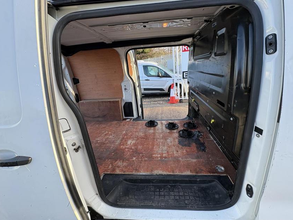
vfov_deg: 81.7
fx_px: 127
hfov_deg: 98.1
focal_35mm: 15
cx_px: 154
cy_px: 107
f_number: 2.2
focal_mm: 2.22
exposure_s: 1/136
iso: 64
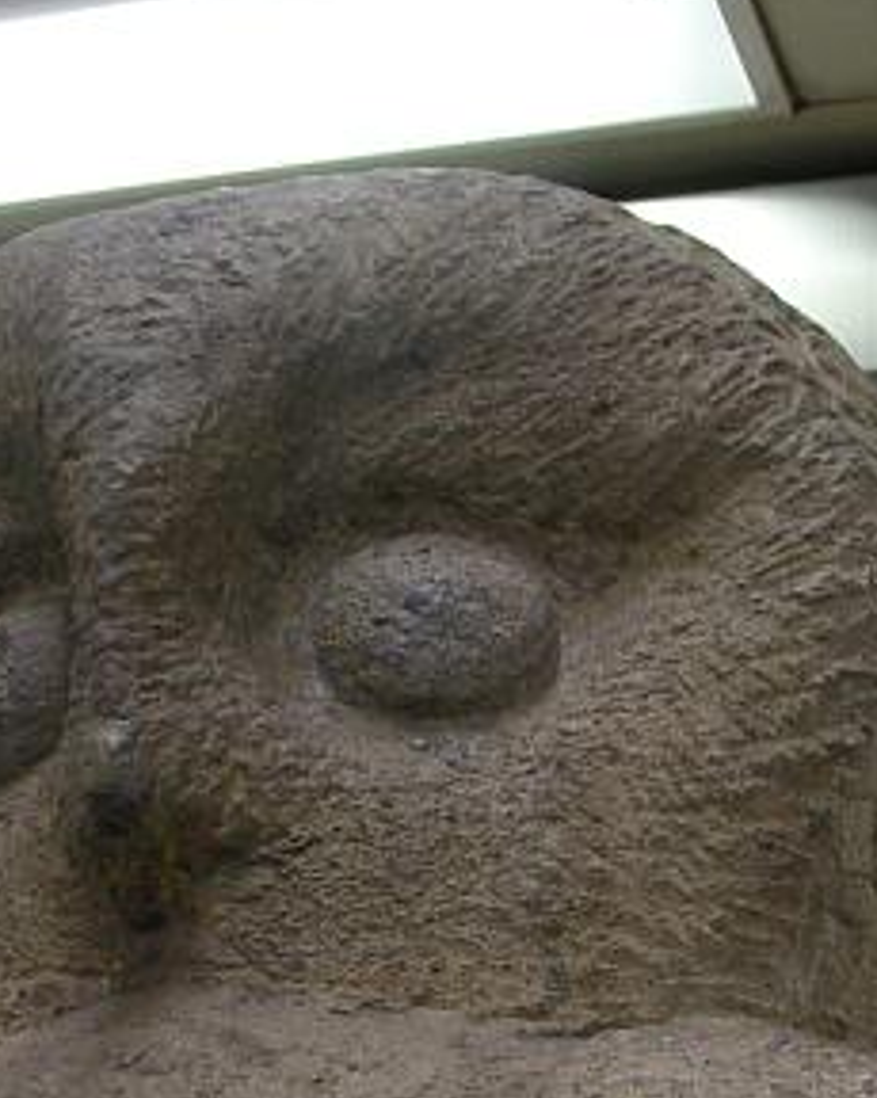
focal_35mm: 103
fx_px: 3345
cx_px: 587
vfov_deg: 18.2
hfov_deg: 14.9
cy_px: 1056
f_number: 3.5
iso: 121
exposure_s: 1/30
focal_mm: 6.3
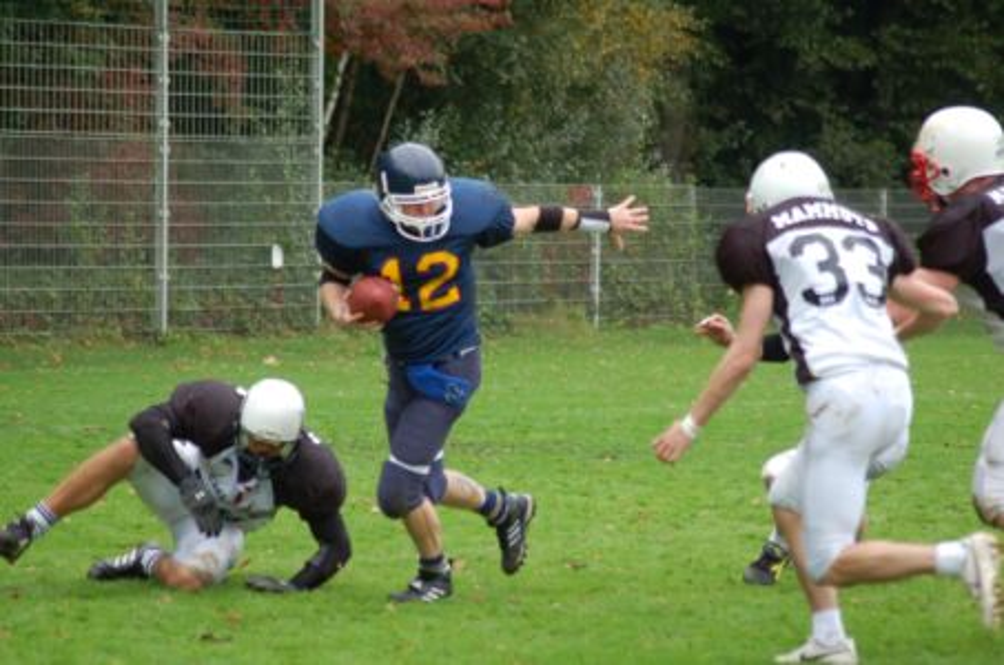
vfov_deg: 6.8
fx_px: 5636
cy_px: 332
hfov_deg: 10.2
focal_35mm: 202
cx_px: 502
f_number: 4.5
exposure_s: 1/500
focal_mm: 135
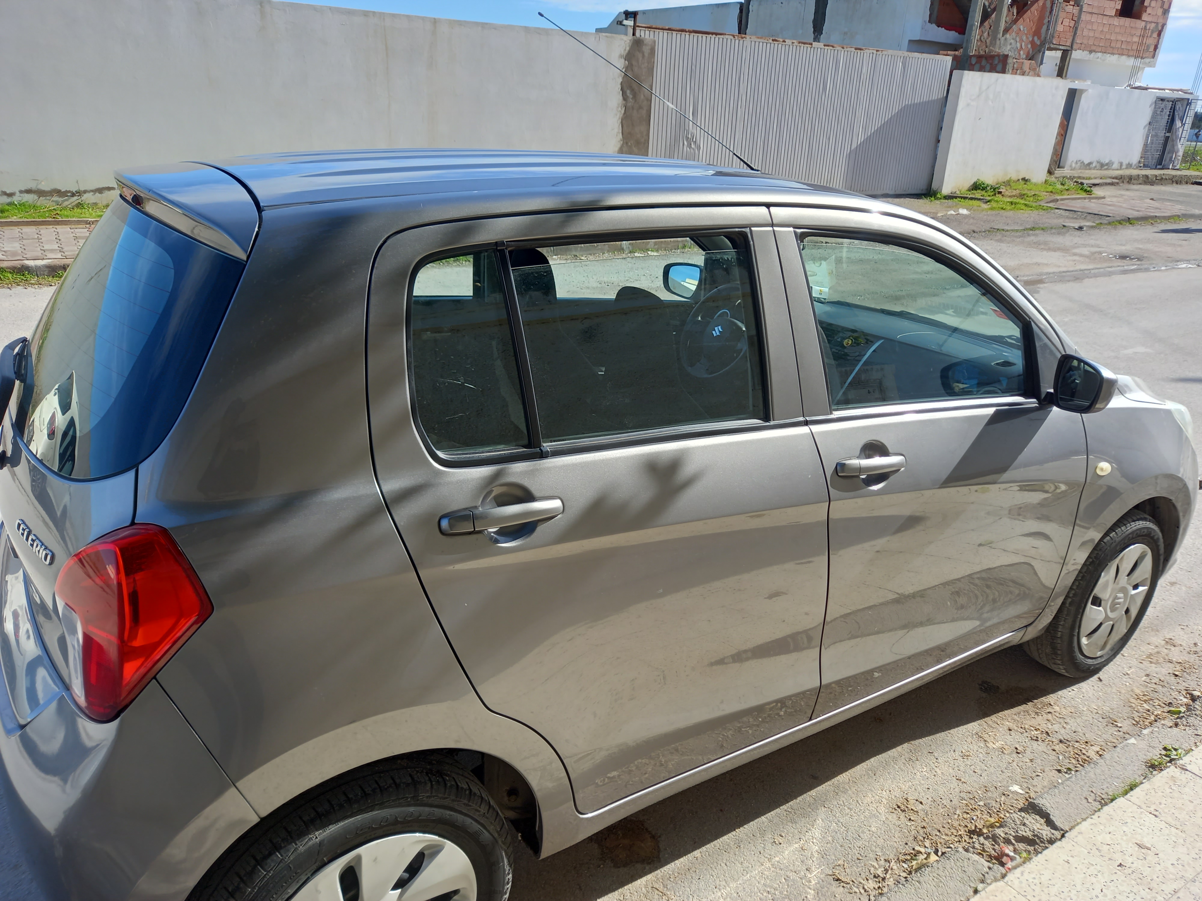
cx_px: 601
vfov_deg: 54.9
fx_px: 868
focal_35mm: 25
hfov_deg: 69.4
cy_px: 450
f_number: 2
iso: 25
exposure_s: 1/309
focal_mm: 4.6
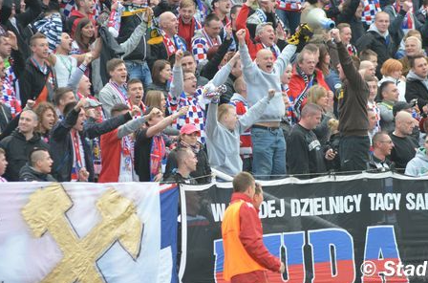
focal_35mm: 420
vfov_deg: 3.3
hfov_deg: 4.9
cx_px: 252
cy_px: 117
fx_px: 4979
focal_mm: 220
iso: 900
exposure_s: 1/500
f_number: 5
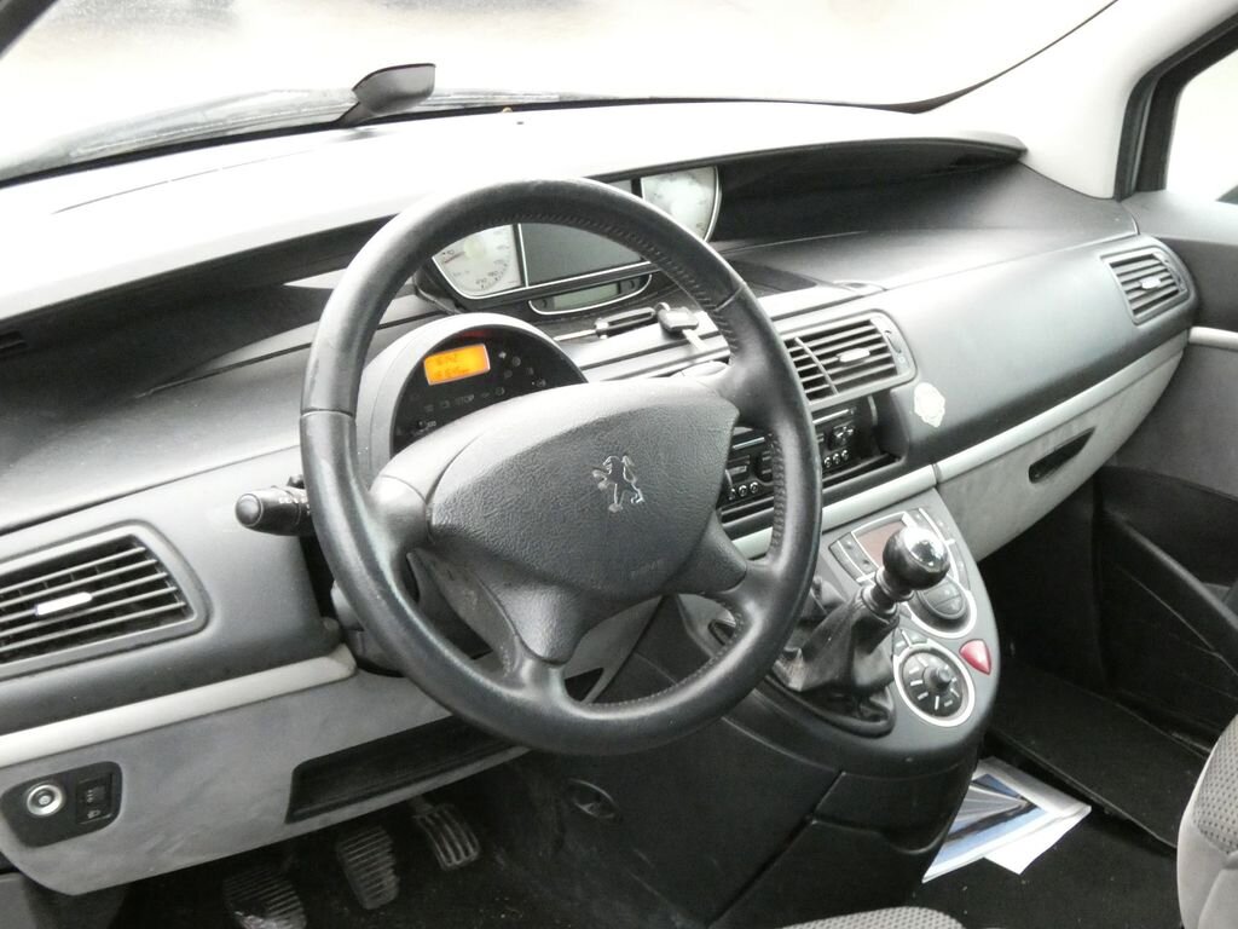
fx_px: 1538
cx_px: 619
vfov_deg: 33.6
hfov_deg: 43.9
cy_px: 464
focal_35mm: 43
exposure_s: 1/15
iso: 1600
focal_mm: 7.8
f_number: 5.6
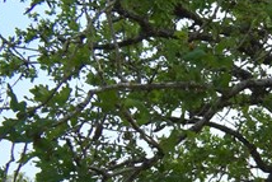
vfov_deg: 8.8
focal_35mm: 152
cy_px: 296
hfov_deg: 11.1
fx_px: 1149
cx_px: 676
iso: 200
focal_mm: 20
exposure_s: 1/320
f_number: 9
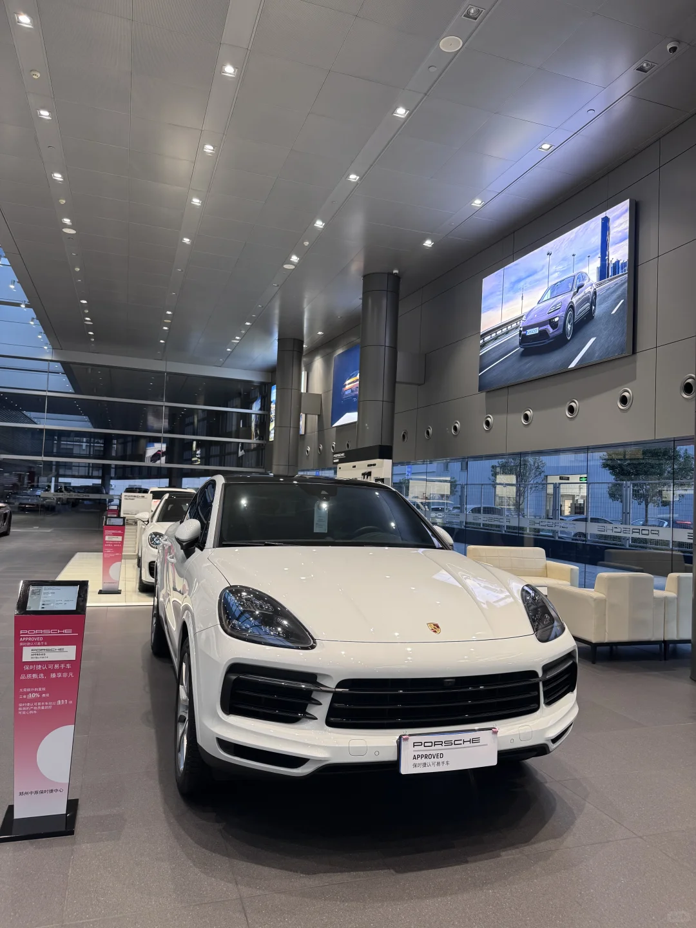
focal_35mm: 24
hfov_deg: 56.8
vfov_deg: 71.6
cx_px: 348
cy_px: 464
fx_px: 643
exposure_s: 1/50
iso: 125
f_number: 1.78
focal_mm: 6.76
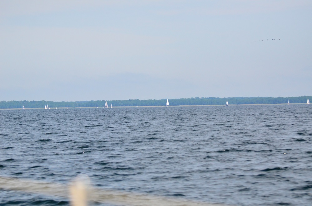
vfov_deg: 9.9
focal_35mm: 138
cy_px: 103
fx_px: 1193
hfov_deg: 14.9
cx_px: 156
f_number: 4.5
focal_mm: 92
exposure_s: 1/8000
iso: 1000
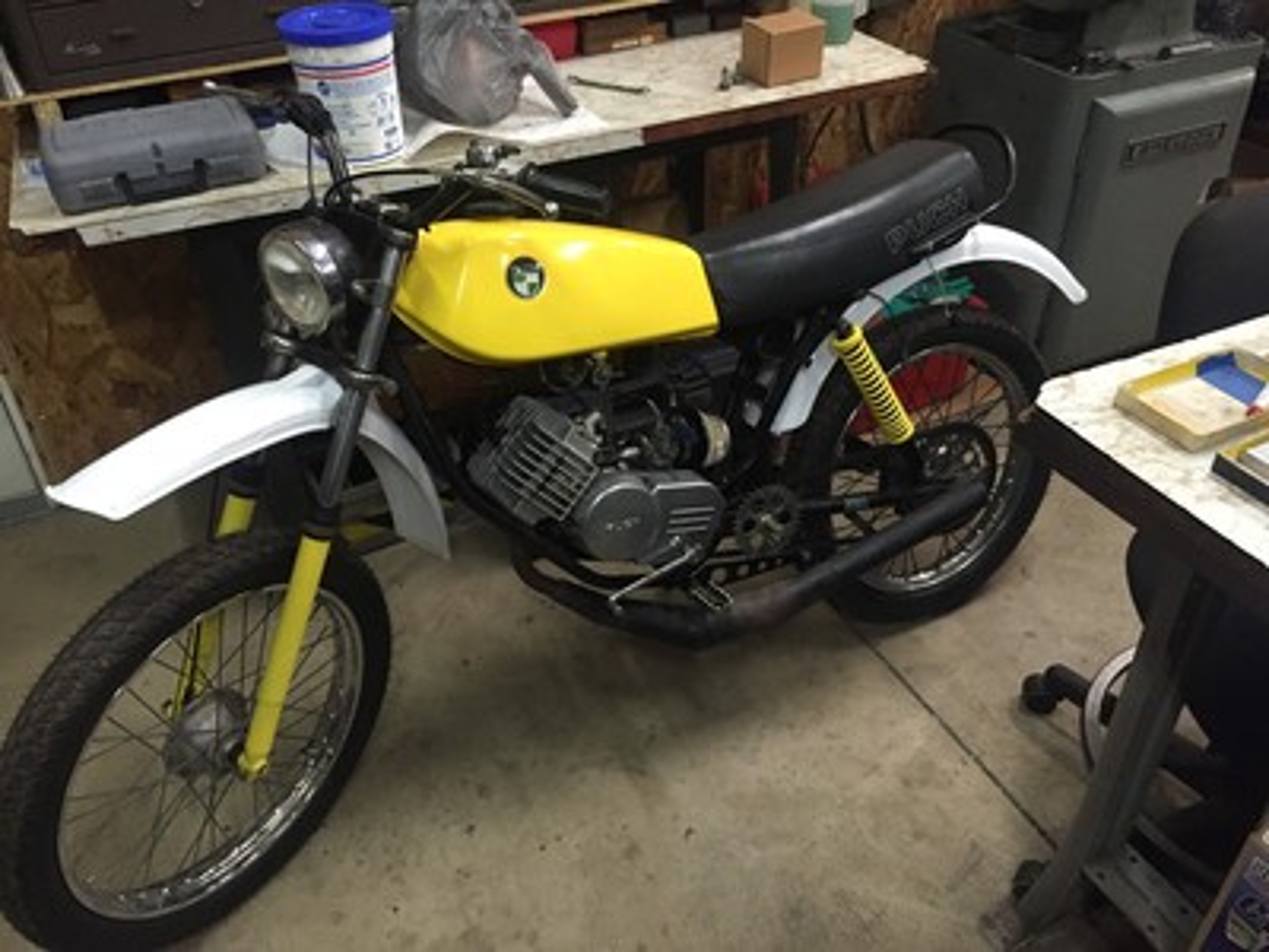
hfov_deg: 61.7
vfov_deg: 48.2
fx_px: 1063
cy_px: 476
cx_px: 634
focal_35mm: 29
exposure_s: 1/30
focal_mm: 4.15
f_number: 2.2
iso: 250
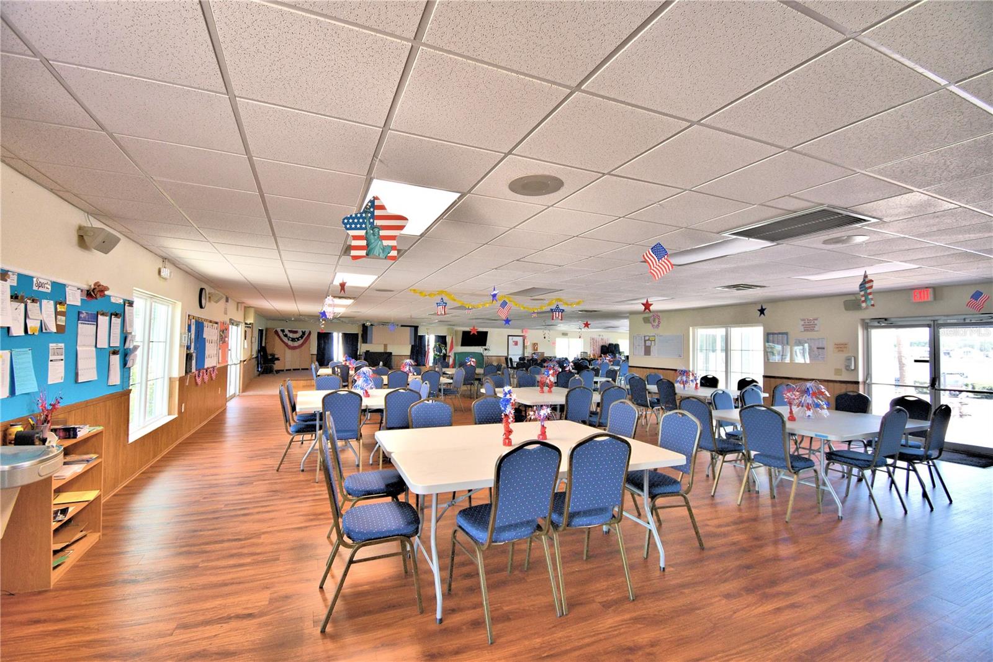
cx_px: 496
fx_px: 414
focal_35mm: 15
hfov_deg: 100.4
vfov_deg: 77.3
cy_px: 331
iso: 400
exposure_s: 1/40
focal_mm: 10
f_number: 4.5
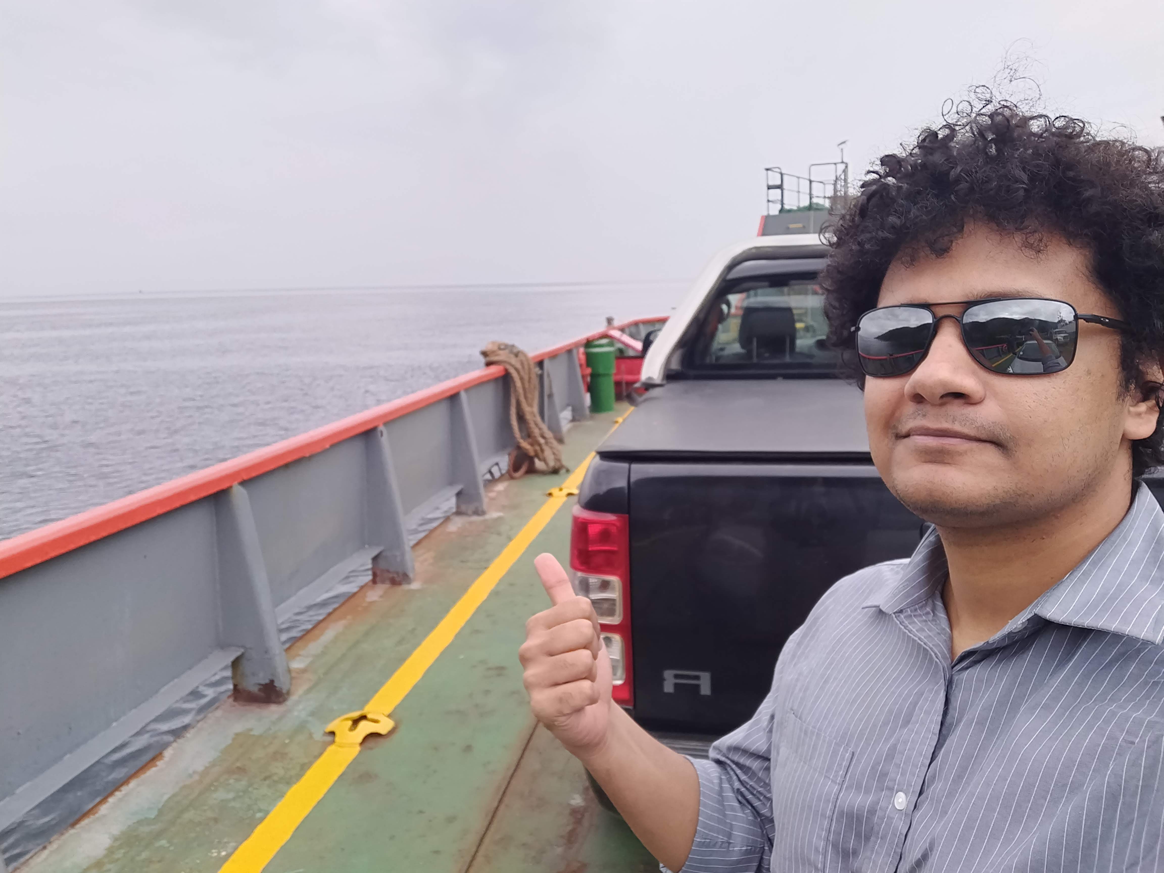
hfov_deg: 81.7
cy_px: 436
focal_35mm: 20
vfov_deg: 66.0
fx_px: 673
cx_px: 582
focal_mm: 3.52
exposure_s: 1/612
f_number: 2
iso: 125
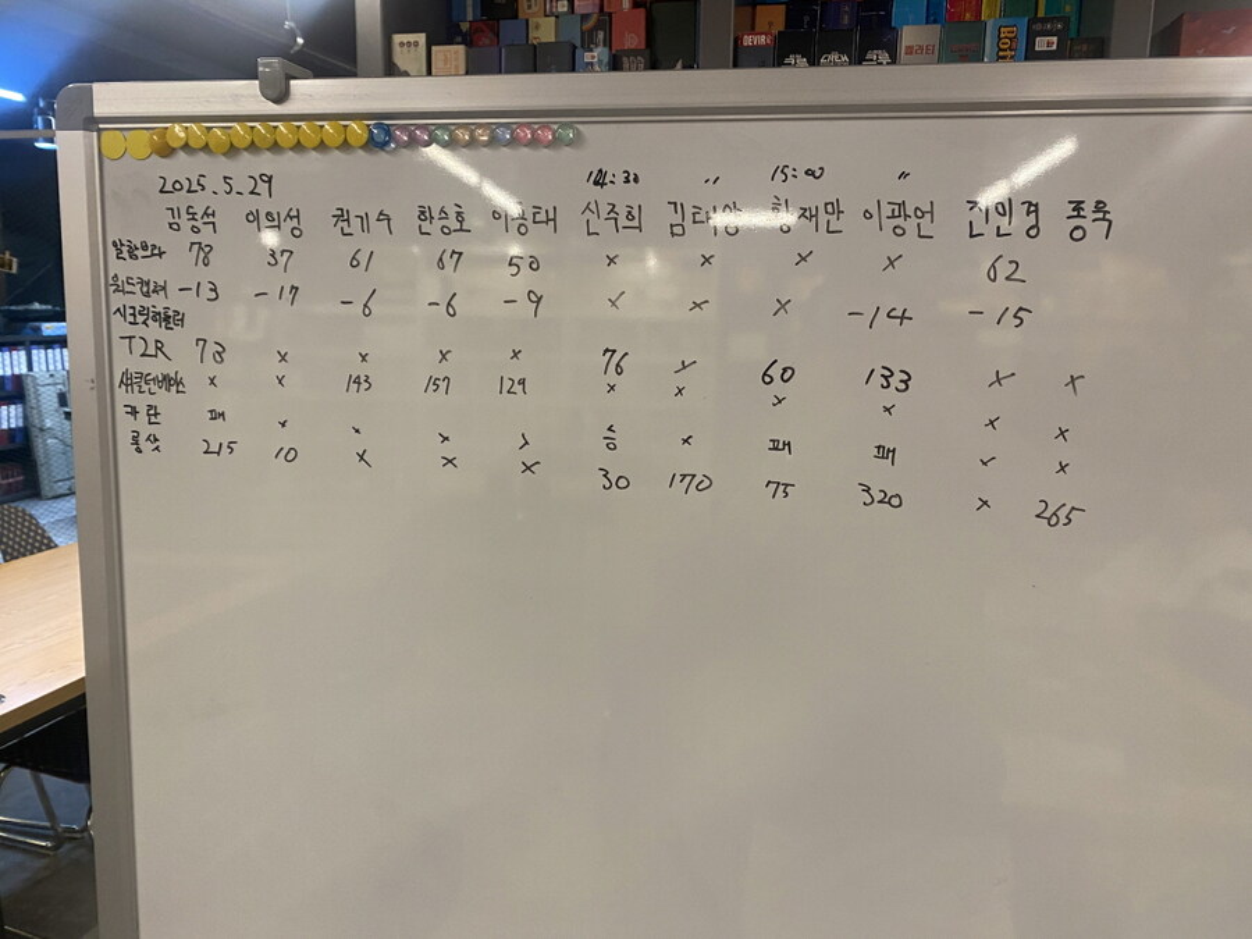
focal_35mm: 26
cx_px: 626
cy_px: 470
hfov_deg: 67.3
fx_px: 940
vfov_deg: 53.1
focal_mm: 4.25
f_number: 1.8
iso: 160
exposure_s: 1/60
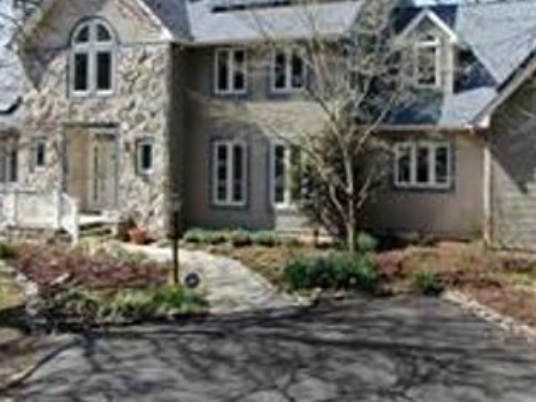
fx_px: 588
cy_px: 130
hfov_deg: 48.2
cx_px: 355
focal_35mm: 38
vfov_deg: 37.3
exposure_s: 1/640
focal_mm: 4.39
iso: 110
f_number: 2.8
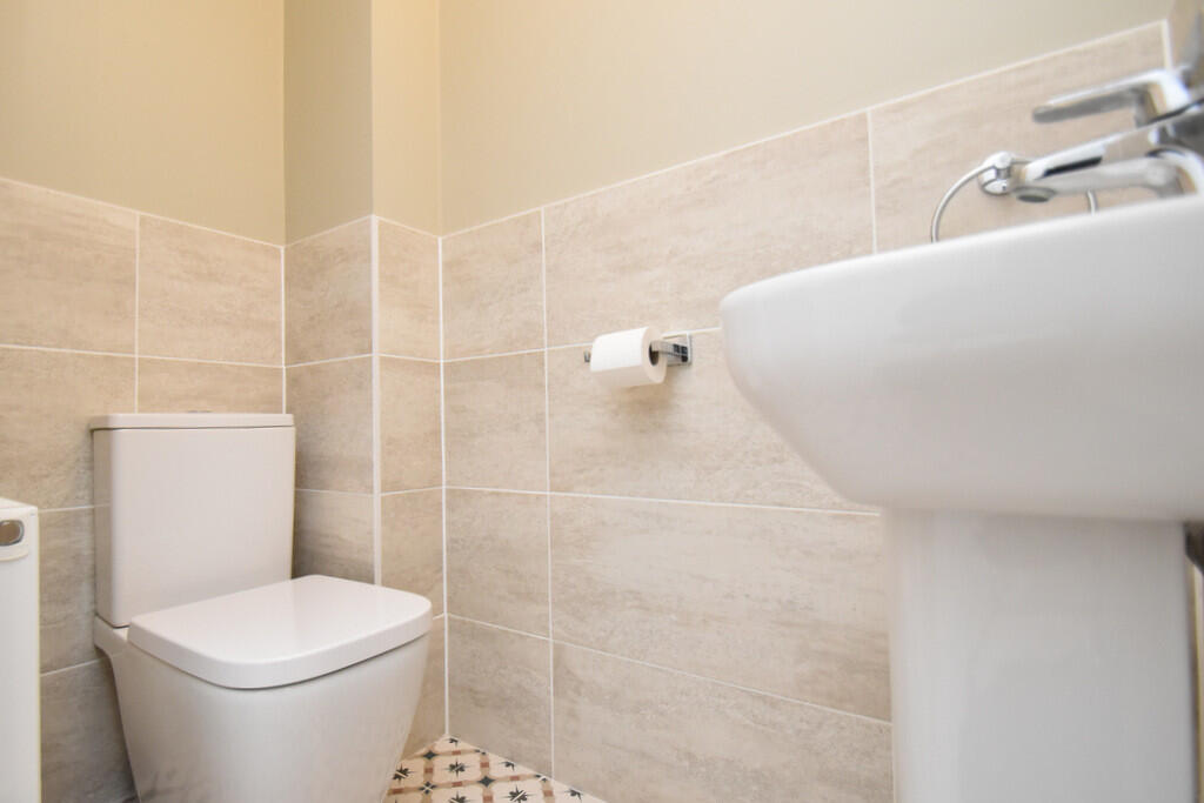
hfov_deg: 100.4
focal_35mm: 15
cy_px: 402
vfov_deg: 77.3
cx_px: 602
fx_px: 502
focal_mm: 10
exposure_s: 1/125
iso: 1600
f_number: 4
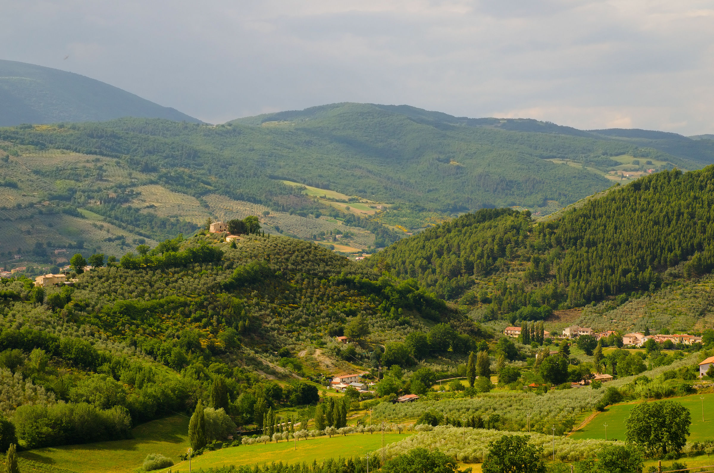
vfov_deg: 18.1
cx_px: 357
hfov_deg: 27.0
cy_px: 236
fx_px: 1485
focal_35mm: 75
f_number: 14
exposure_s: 1/160
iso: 200
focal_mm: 50
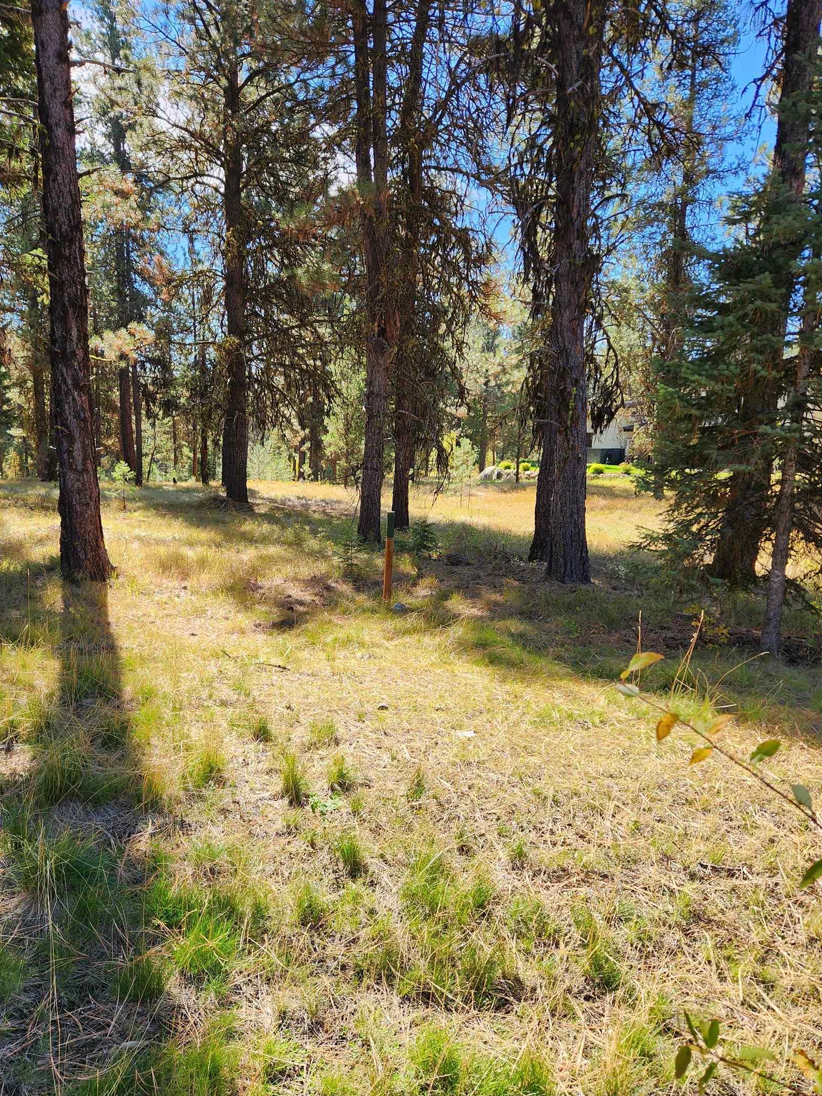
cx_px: 394
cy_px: 585
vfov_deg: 69.3
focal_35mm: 25
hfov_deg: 54.9
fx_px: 792
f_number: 1.8
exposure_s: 1/395
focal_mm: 5.4
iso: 20
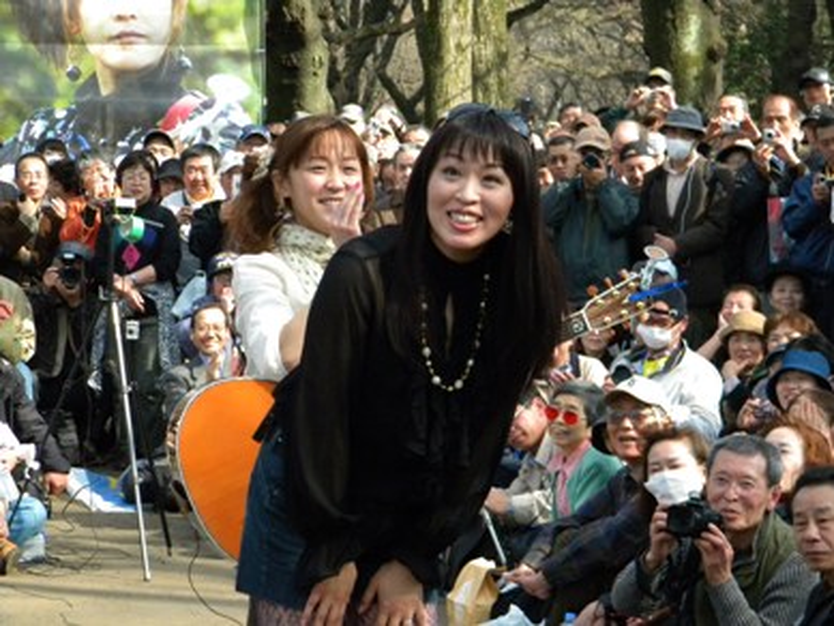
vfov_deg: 12.6
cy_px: 313
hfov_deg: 16.7
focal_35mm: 118
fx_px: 2844
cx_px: 417
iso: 400
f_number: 4.8
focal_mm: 21.3
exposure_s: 1/468
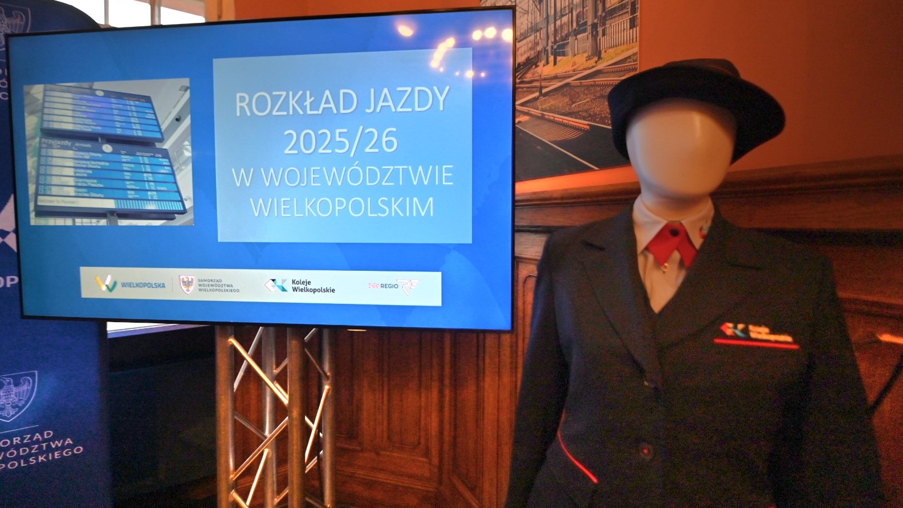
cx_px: 458
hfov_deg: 103.0
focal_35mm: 15
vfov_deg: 70.5
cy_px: 240
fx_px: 359
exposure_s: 1/250
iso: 640
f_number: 2.8
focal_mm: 14
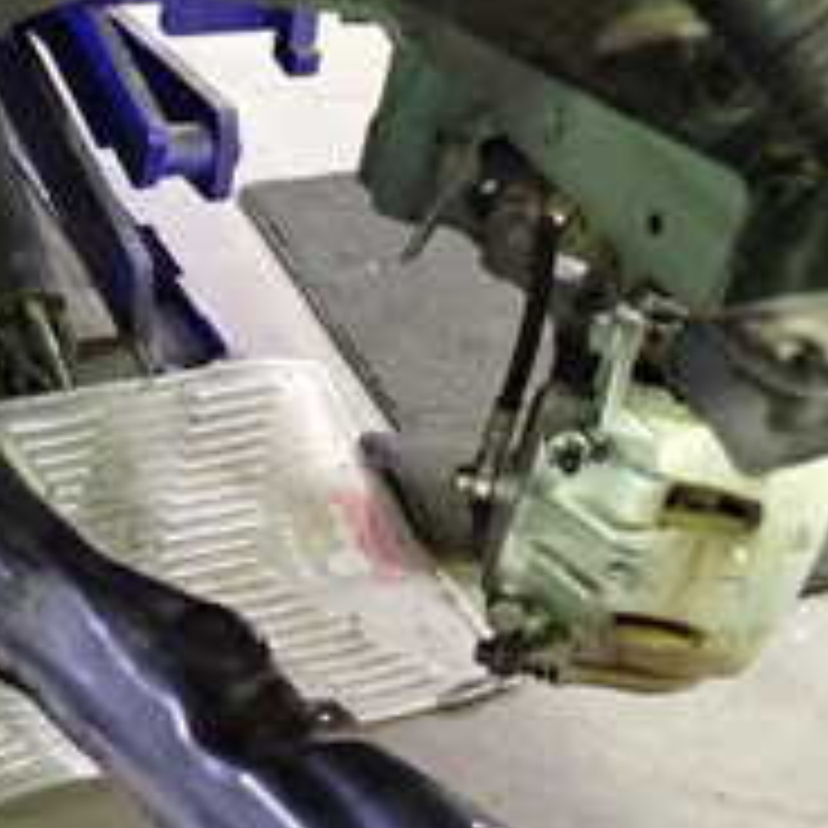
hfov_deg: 23.4
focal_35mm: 72
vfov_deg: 22.5
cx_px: 94
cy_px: 940
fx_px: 1948
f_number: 2
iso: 800
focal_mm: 4.5
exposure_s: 1/25
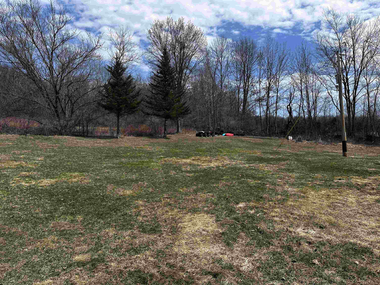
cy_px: 142
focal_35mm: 24
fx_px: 263
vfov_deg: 56.8
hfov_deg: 71.6
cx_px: 190
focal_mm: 6.86
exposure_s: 1/5000
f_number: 1.78
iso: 80
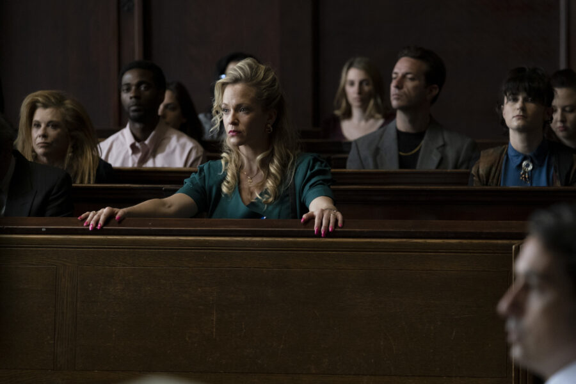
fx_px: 3360
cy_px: 192
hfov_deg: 9.8
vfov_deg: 6.5
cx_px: 288
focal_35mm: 210
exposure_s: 1/250
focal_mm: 140
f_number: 3.6
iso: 3200
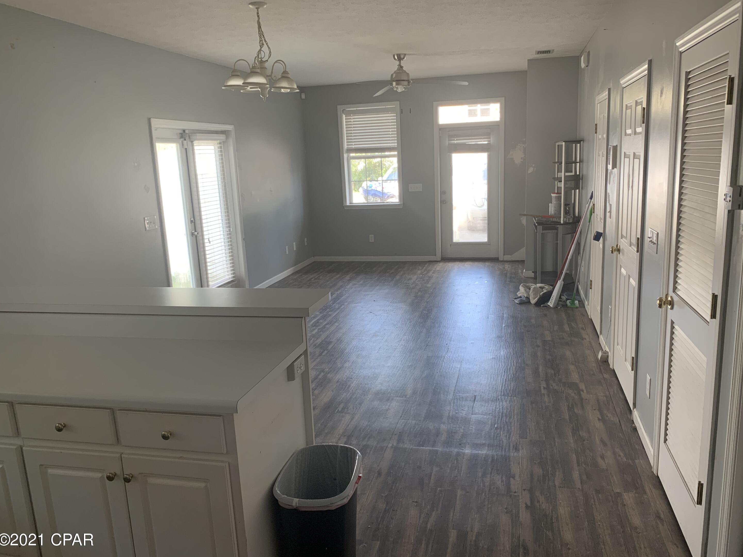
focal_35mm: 27
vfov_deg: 51.4
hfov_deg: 65.3
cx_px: 382
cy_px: 277
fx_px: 580
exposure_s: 1/121
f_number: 1.8
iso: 100
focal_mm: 4.25
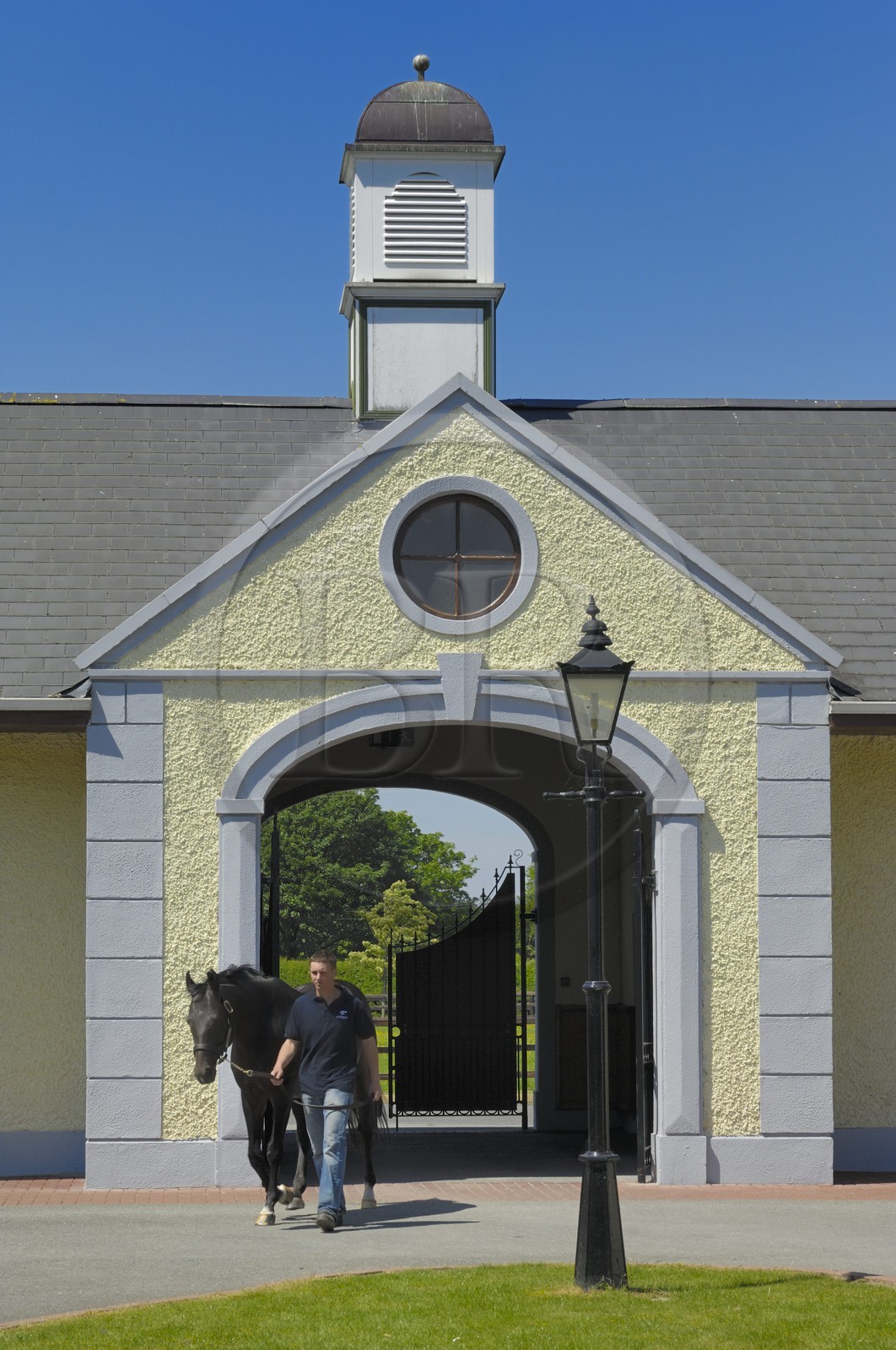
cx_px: 448
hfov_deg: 13.0
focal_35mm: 105
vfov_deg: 19.5
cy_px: 675
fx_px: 3932
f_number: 12
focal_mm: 70
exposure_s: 1/160
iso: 100
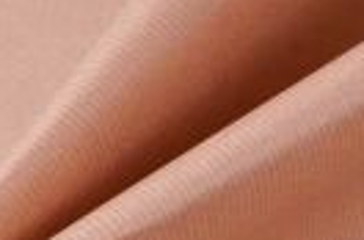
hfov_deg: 11.1
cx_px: 556
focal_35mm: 178
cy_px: -48
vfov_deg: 7.6
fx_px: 1793
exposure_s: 1/160
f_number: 8
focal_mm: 38
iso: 200
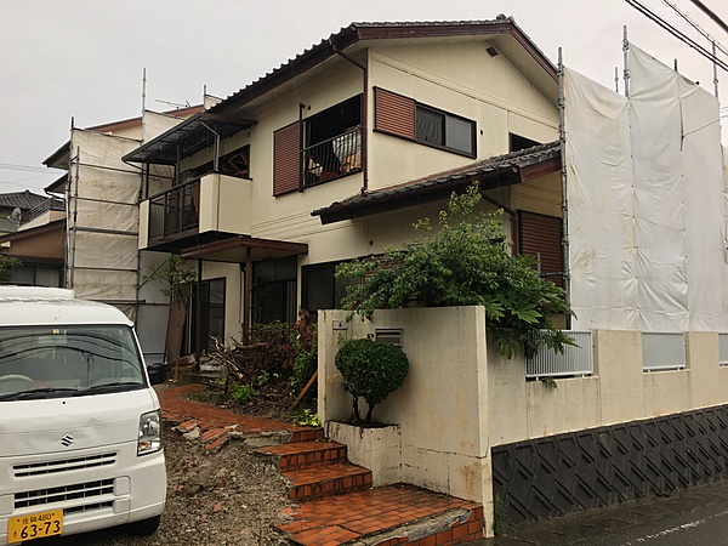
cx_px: 364
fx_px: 610
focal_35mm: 29
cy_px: 273
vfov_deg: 48.2
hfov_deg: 61.7
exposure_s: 1/60
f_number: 2.2
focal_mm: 4.15
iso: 32
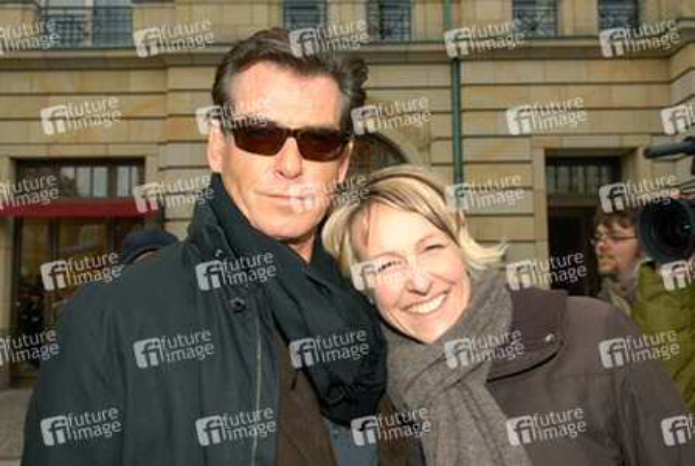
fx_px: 667
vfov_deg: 38.5
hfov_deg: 55.0
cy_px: 233
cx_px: 348
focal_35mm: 34
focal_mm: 23
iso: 125
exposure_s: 1/60
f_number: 7.1
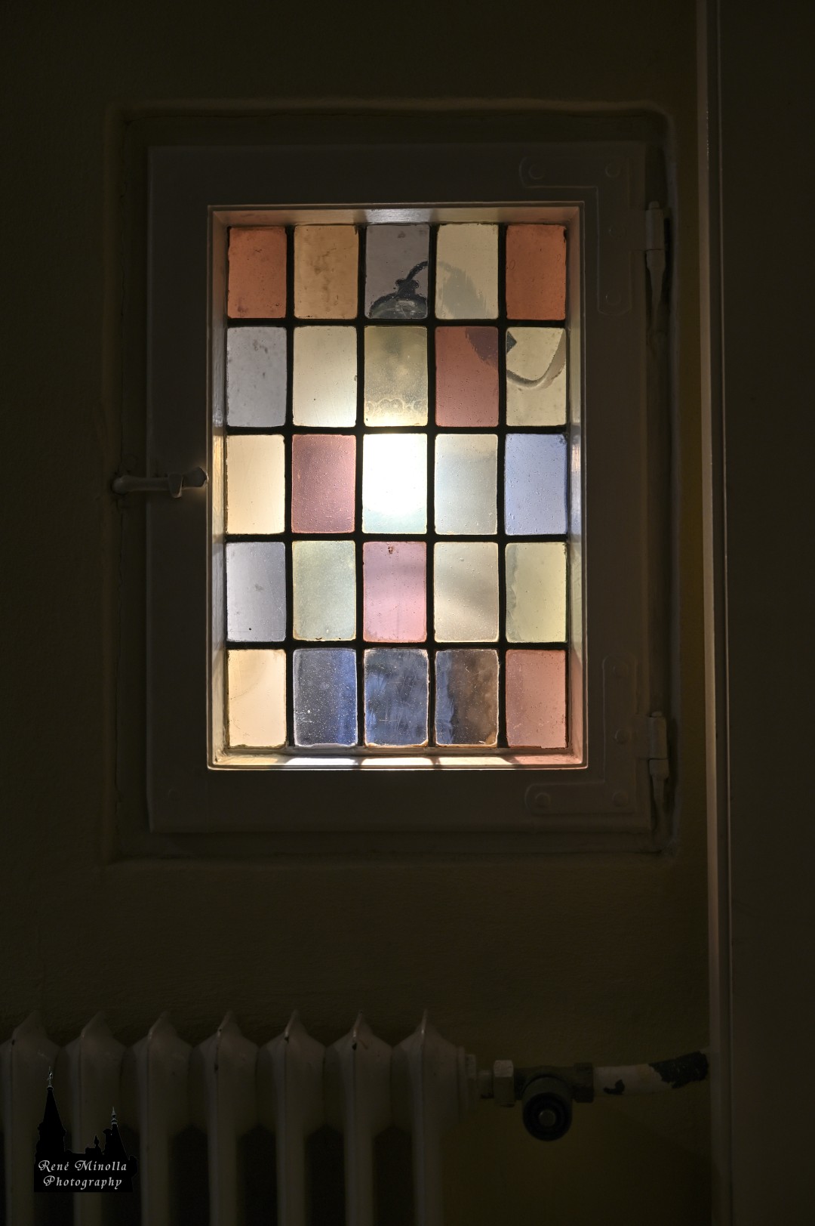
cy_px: 613
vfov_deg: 36.9
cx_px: 408
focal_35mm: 54
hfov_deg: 25.0
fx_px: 1836
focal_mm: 54
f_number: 4
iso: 200
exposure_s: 1/60
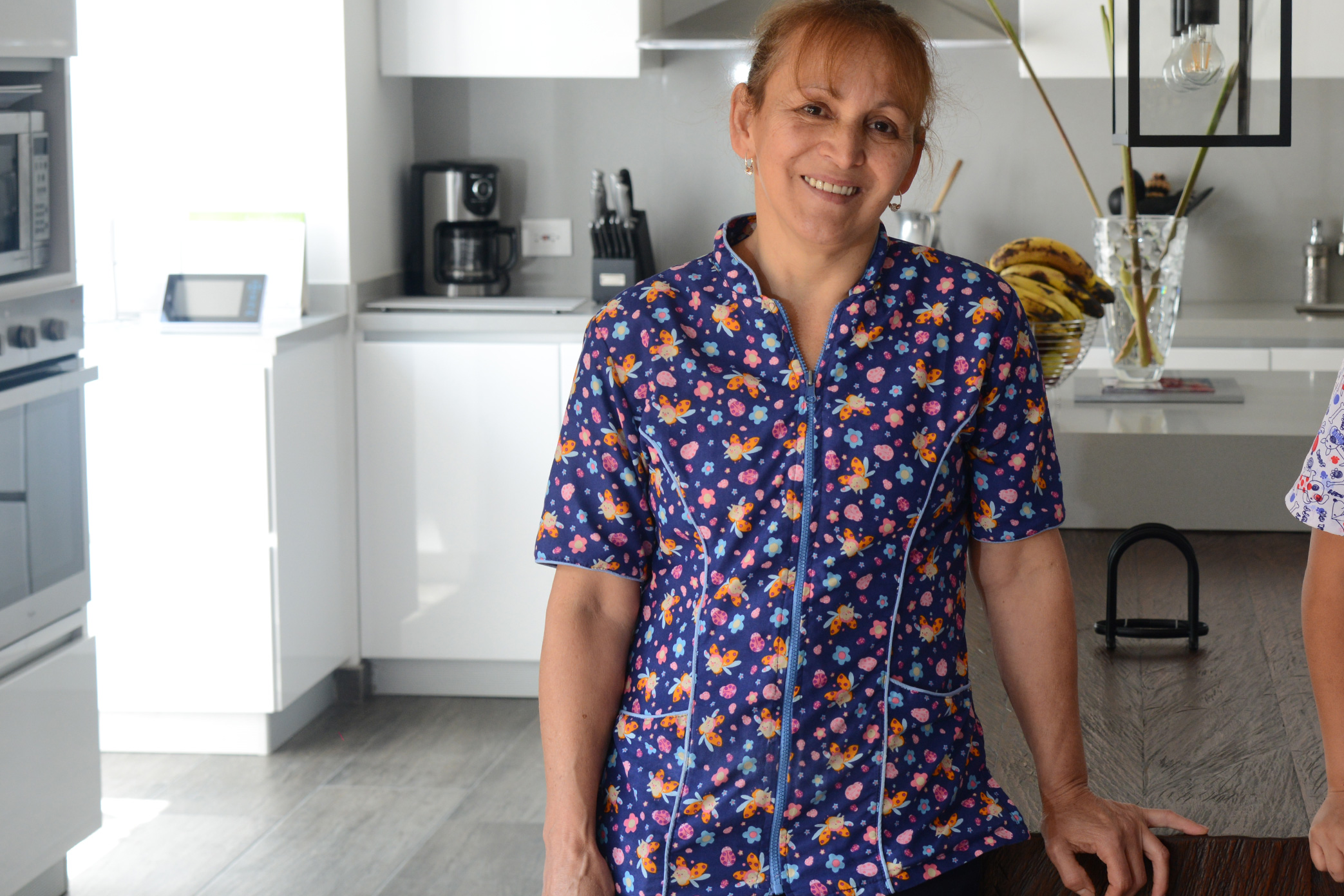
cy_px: 391
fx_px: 2576
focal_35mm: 69
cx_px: 961
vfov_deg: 19.7
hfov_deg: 28.9
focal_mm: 48
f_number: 6.3
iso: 640
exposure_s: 1/60
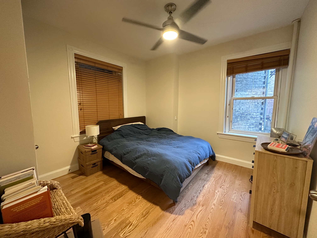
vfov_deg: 85.7
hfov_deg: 102.1
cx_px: 158
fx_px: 128
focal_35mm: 14
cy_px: 119
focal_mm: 2.22
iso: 640
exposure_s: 1/60
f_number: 2.2
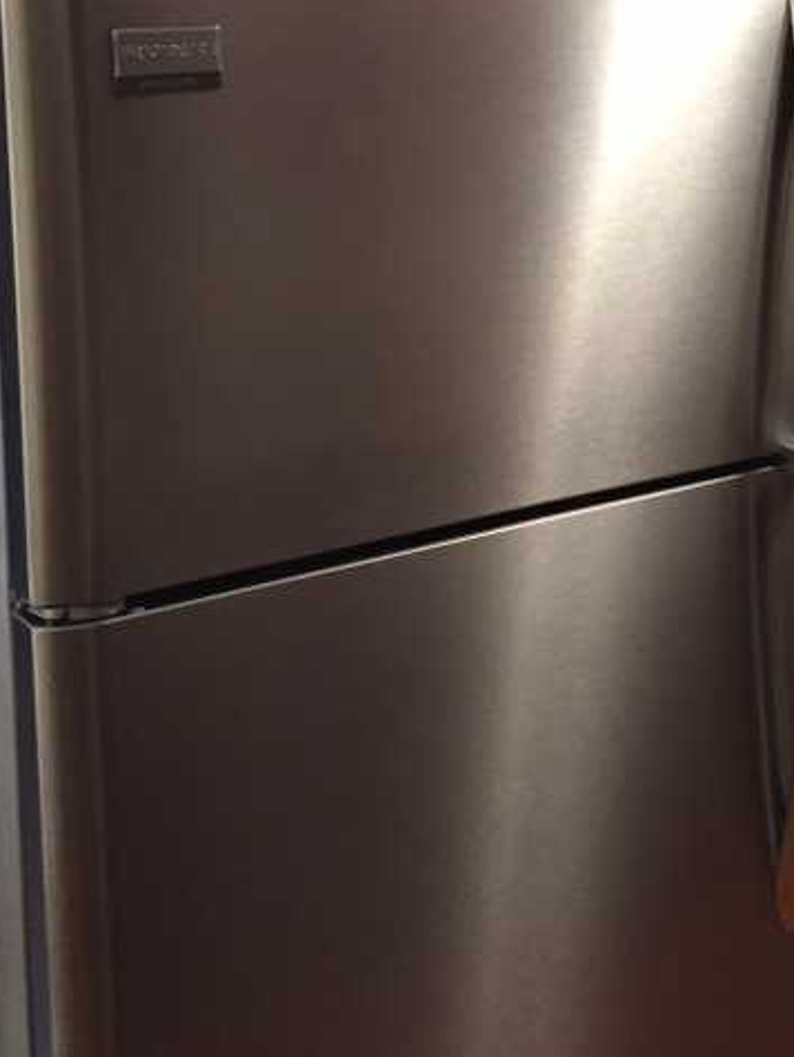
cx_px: 676
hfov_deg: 23.6
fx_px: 1863
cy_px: 251
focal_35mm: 61
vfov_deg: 31.1
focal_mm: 4.15
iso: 250
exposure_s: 1/24
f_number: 2.2
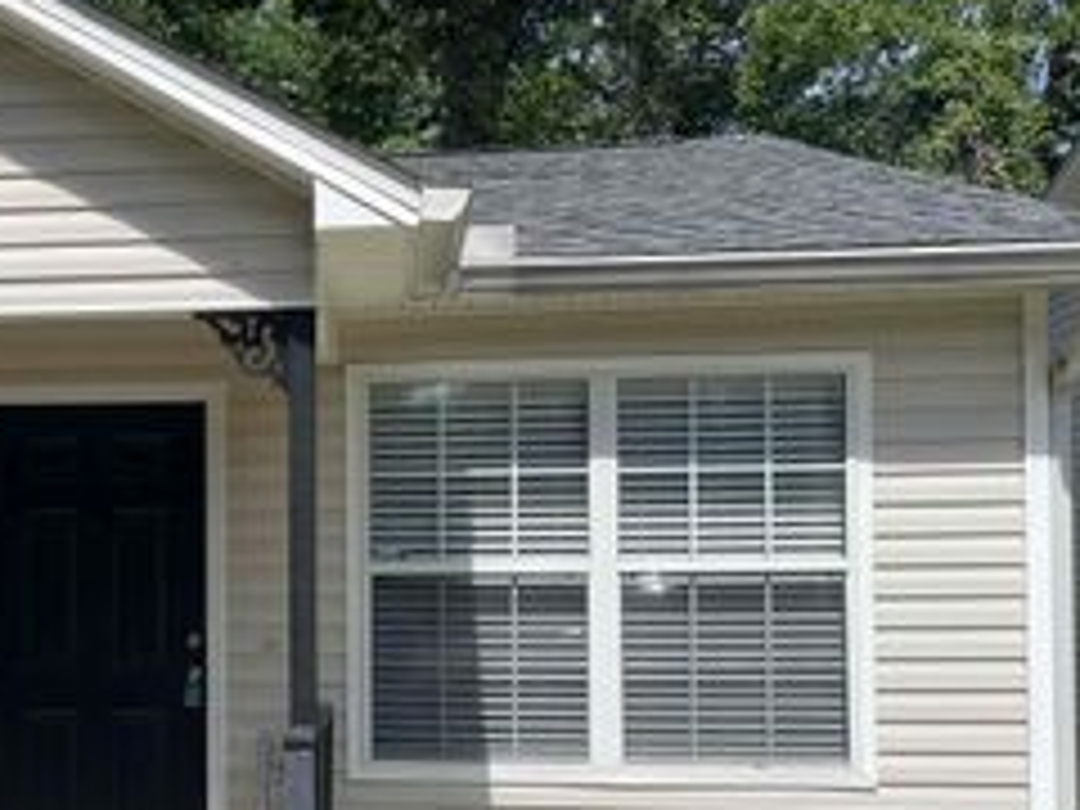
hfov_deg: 35.2
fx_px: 1622
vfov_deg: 27.8
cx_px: 158
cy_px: 560
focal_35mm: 52
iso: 32
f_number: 1.6
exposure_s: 1/3922
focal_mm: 5.1
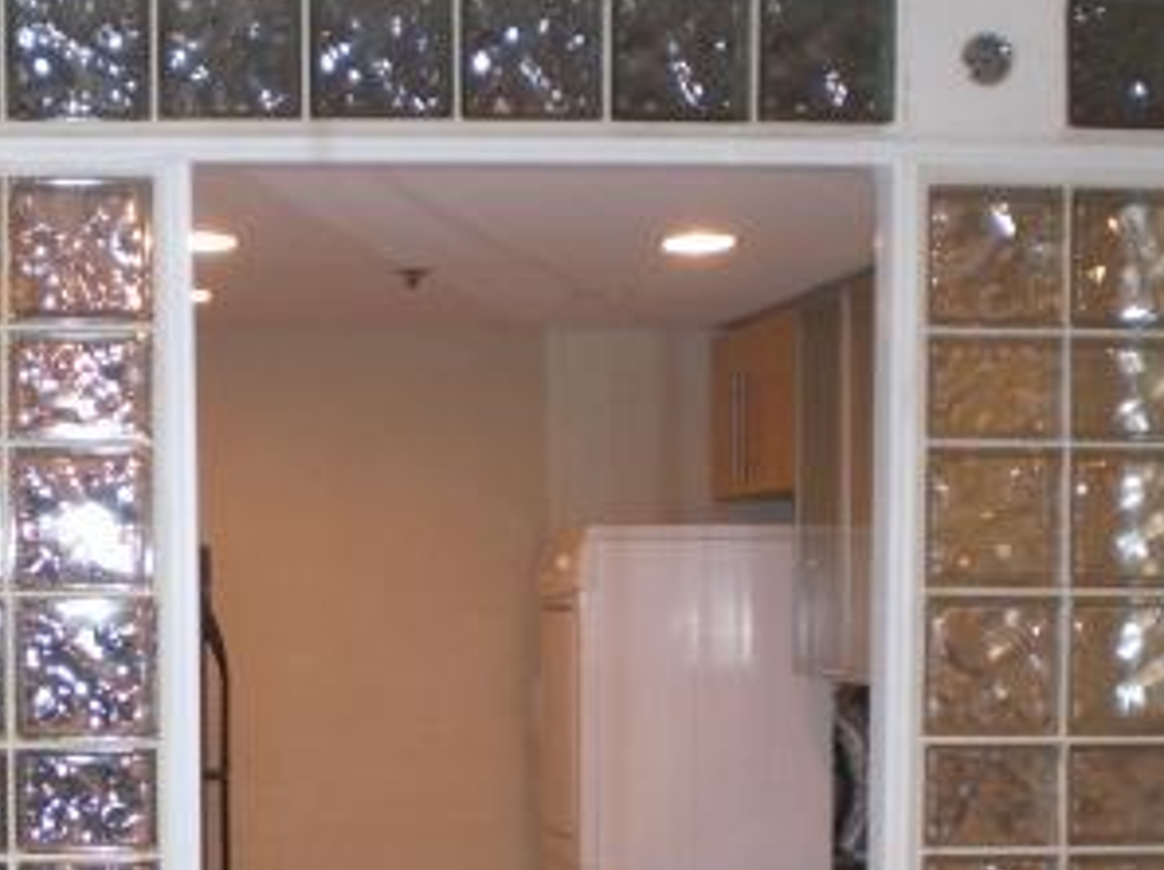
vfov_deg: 17.7
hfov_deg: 23.6
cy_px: 780
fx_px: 2754
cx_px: 290
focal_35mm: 82
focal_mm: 6.3
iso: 200
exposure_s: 1/60
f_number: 3.1
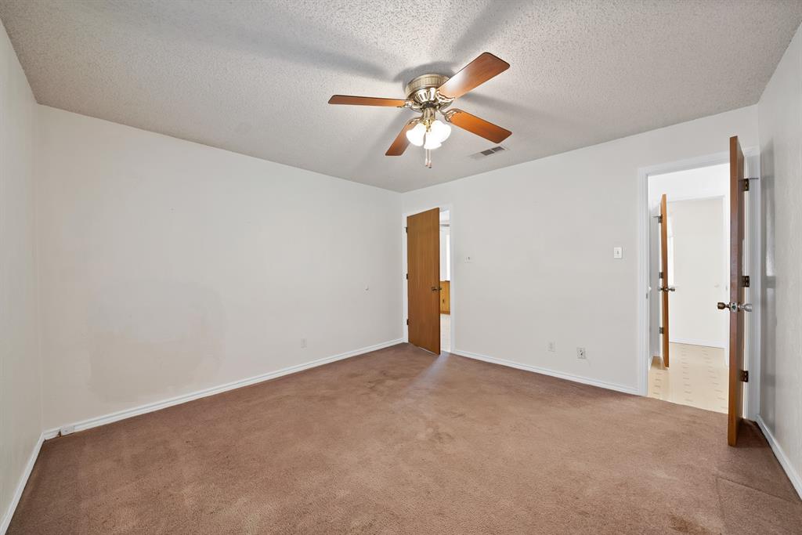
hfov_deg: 112.6
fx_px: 267
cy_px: 268
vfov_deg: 90.0
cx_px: 401
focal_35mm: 12
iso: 640
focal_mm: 12
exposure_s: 1/2
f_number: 9
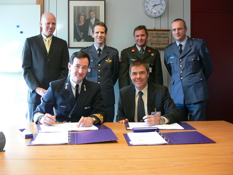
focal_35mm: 35
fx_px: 236
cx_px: 116
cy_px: 88
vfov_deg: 40.7
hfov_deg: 52.6
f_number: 2.8
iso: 200
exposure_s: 1/25
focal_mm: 7.5
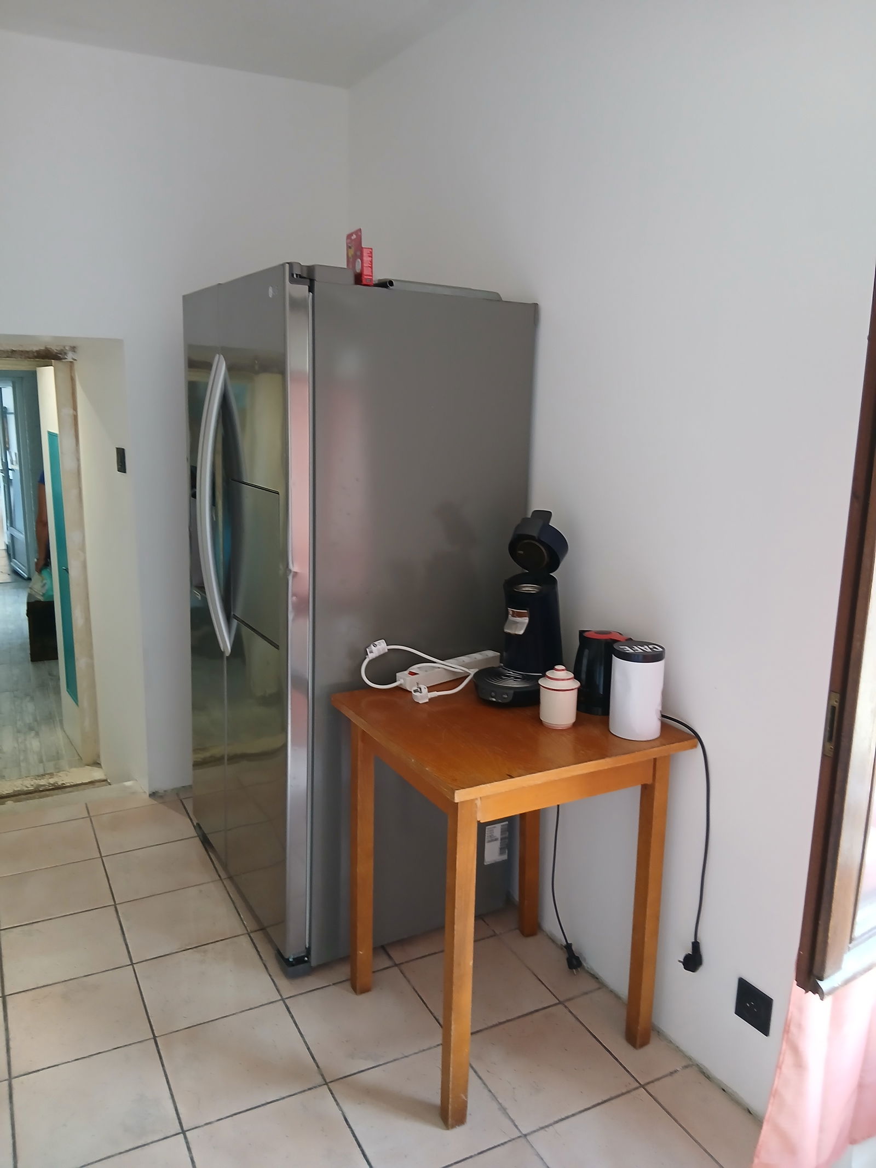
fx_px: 877
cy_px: 584
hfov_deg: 53.1
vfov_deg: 67.3
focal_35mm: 26
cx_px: 438
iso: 200
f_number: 1.8
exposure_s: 1/33.3
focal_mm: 3.98
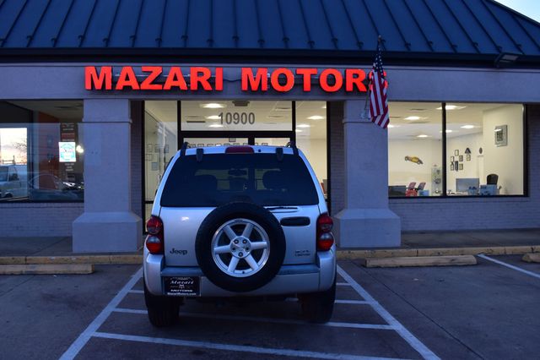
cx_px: 270
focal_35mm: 33
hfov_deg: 57.2
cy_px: 180
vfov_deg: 39.9
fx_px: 495
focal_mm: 22
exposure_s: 1/25
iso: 400
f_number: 7.1
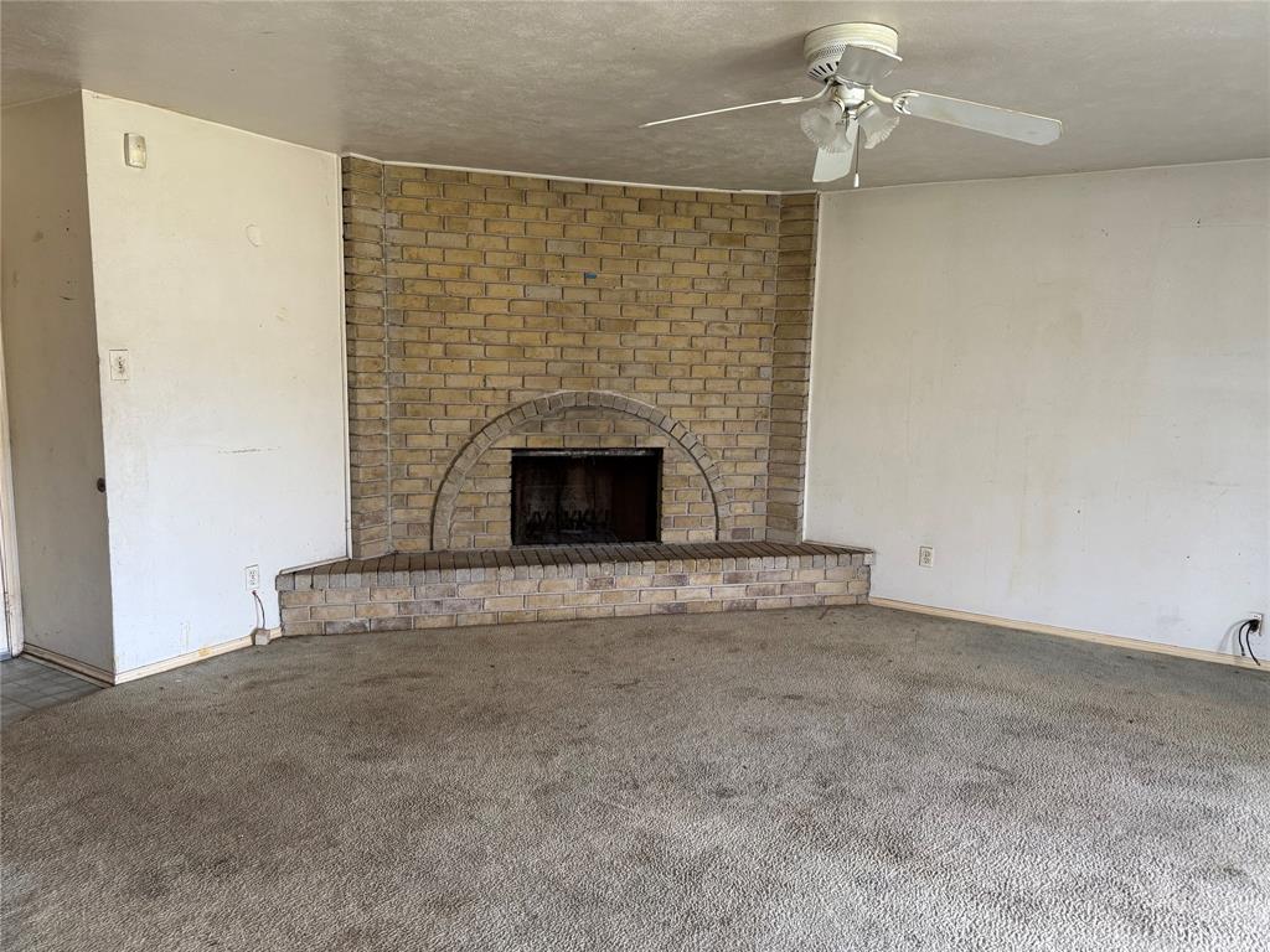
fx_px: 881
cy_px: 476
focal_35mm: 24
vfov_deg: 56.8
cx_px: 635
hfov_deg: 71.6
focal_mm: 6.76
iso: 200
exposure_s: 1/108
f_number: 1.78
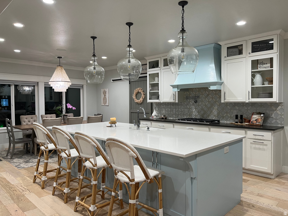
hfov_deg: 67.3
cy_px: 108
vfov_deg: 53.1
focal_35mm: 26
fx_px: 216
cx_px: 144
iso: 80
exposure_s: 1/60
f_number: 1.5
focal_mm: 5.7
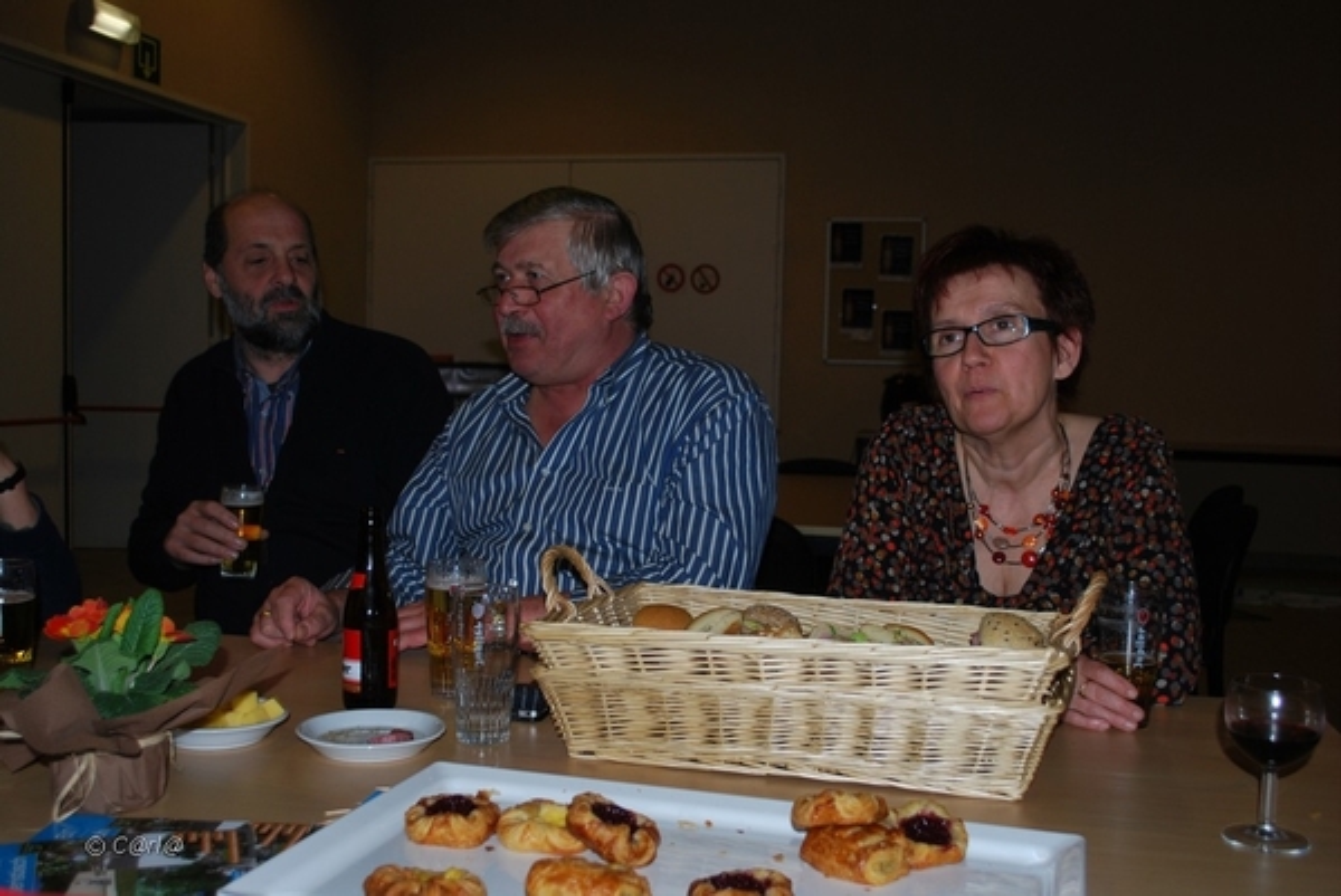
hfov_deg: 53.1
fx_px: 1342
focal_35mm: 36
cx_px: 670
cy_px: 448
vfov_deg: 36.9
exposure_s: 1/60
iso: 200
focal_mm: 24
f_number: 4.2
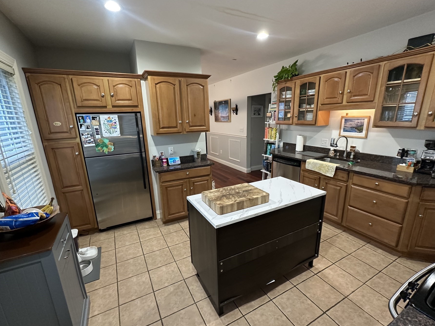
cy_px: 168
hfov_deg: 94.5
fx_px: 201
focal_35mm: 16
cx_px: 215
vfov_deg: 78.1
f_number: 2.2
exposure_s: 1/60
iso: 320
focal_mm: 2.22
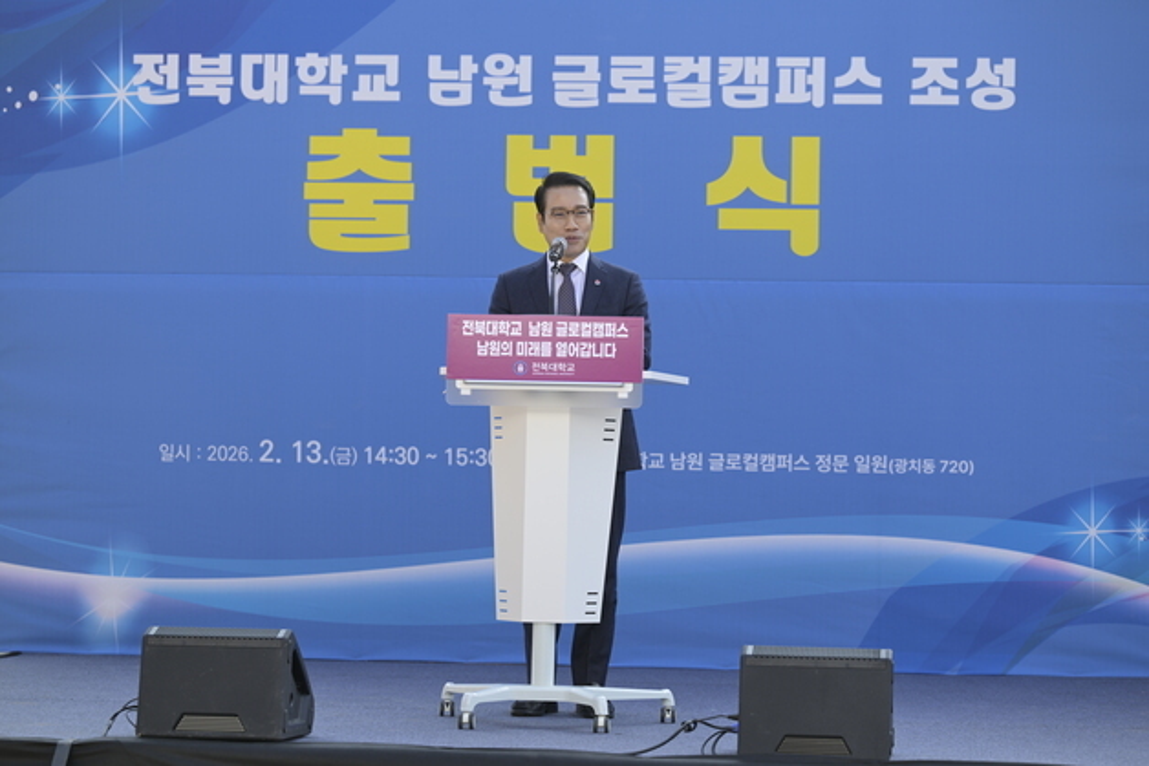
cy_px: 383
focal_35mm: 115
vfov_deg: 11.9
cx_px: 574
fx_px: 3671
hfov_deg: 17.8
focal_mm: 115
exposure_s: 1/250
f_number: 4
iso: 100
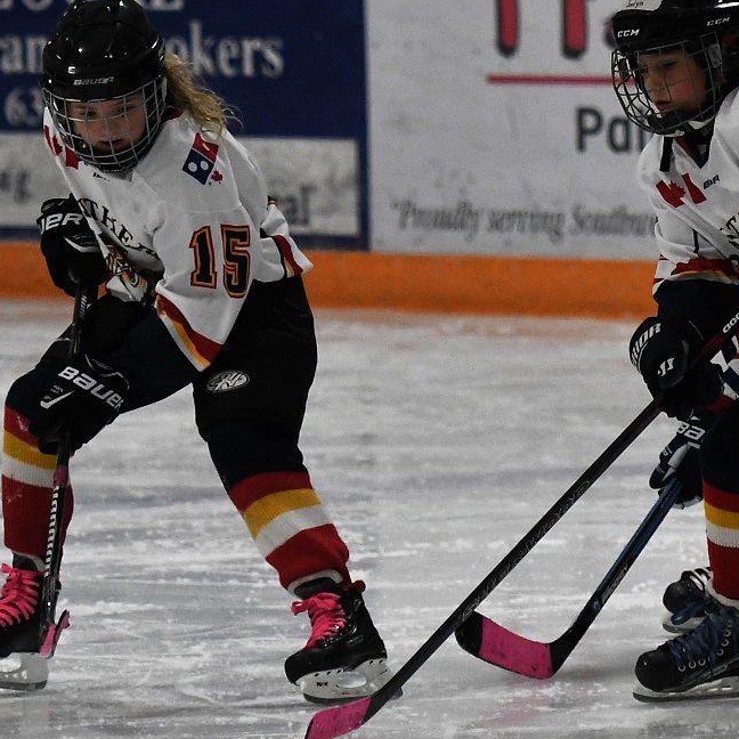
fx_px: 5893
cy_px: 388
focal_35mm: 244
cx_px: 480
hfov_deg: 7.2
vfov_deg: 7.2
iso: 1600
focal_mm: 110
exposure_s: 1/1000
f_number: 2.8
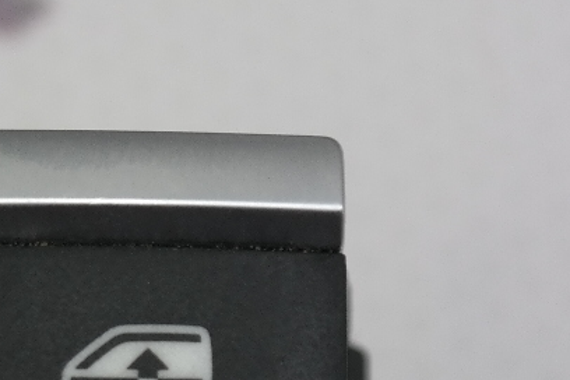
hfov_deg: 5.8
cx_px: 136
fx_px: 5636
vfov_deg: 3.9
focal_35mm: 356
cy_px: 462
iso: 200
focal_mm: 55
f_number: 5.6
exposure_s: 1/80
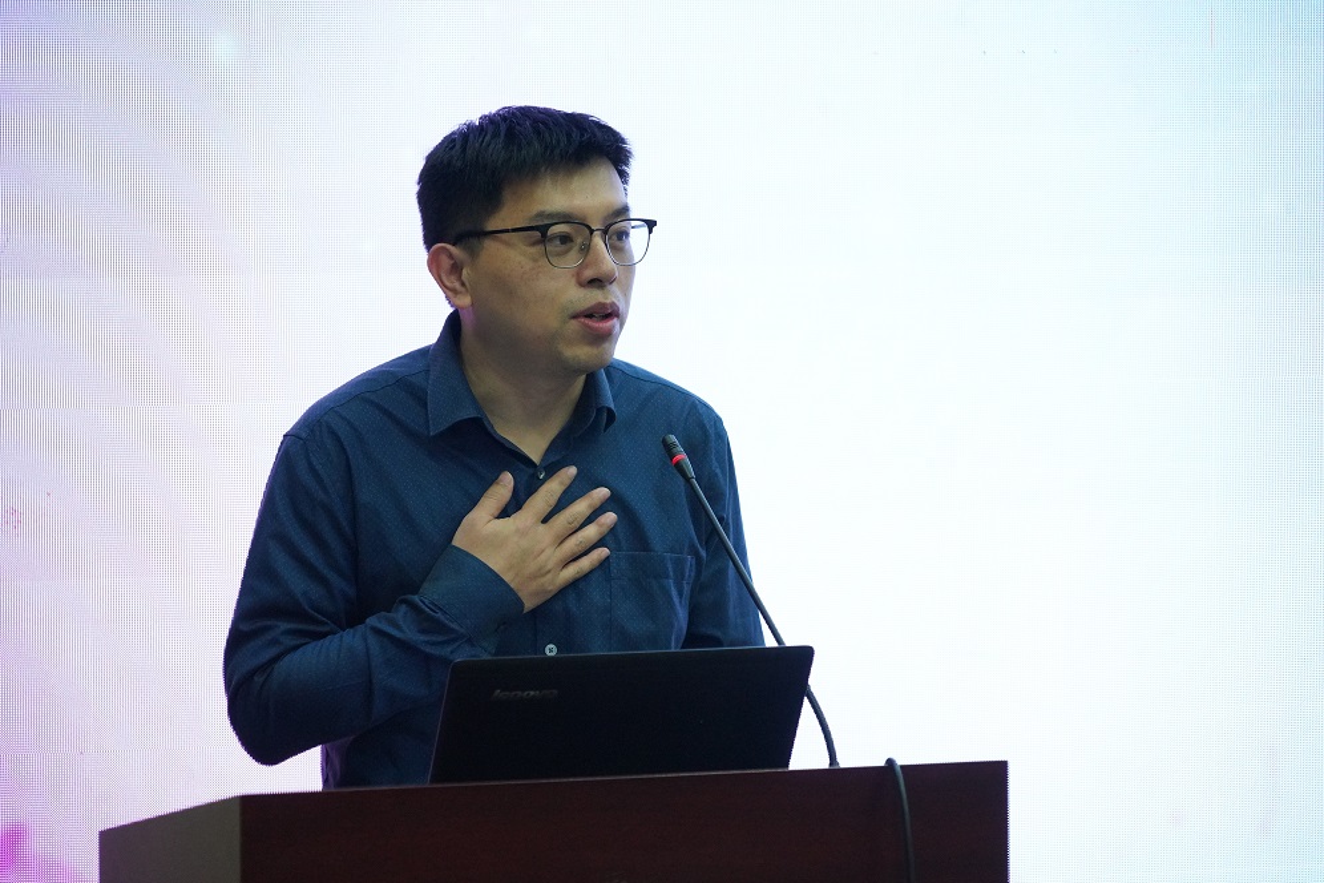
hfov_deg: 11.0
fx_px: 6877
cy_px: 442
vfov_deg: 7.3
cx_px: 662
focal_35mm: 187
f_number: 6.3
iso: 8000
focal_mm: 187
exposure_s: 1/125
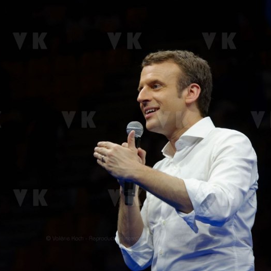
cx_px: 124
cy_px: 135
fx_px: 2737
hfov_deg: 5.7
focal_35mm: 309
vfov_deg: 5.7
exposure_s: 1/100
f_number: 5.6
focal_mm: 160
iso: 1000
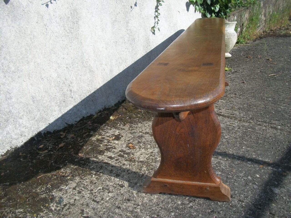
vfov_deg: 44.2
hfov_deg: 56.8
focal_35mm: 32
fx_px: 269
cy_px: 109
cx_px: 146
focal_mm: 5.7
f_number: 8.8
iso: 200
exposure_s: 1/400
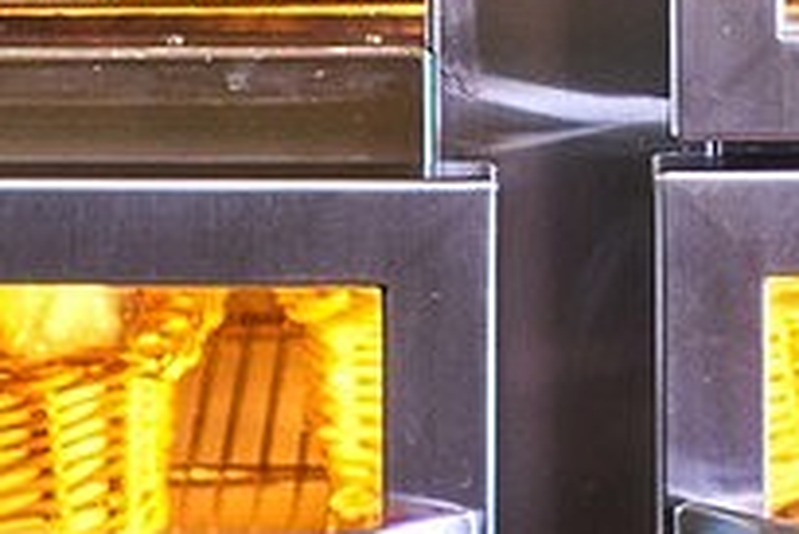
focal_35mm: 256
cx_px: 585
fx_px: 5686
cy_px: -1099
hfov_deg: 8.0
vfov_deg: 5.1
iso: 400
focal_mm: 35
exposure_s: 1/30
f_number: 1.4
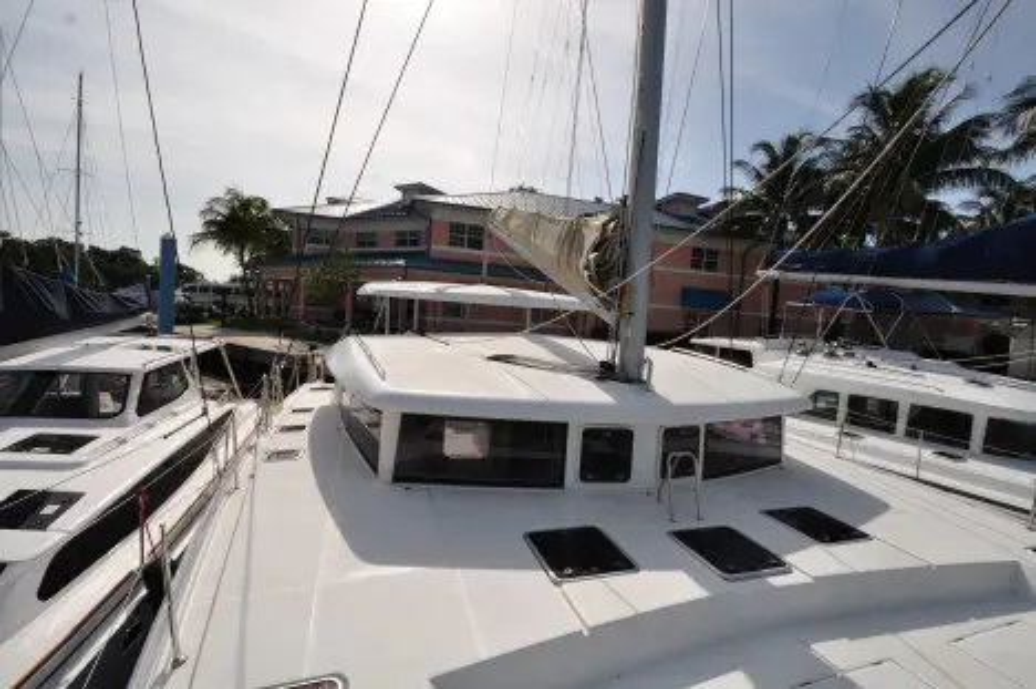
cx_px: 518
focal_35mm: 15
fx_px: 431
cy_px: 344
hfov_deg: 100.4
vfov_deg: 77.2
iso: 200
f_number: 11
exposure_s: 1/500
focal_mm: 10
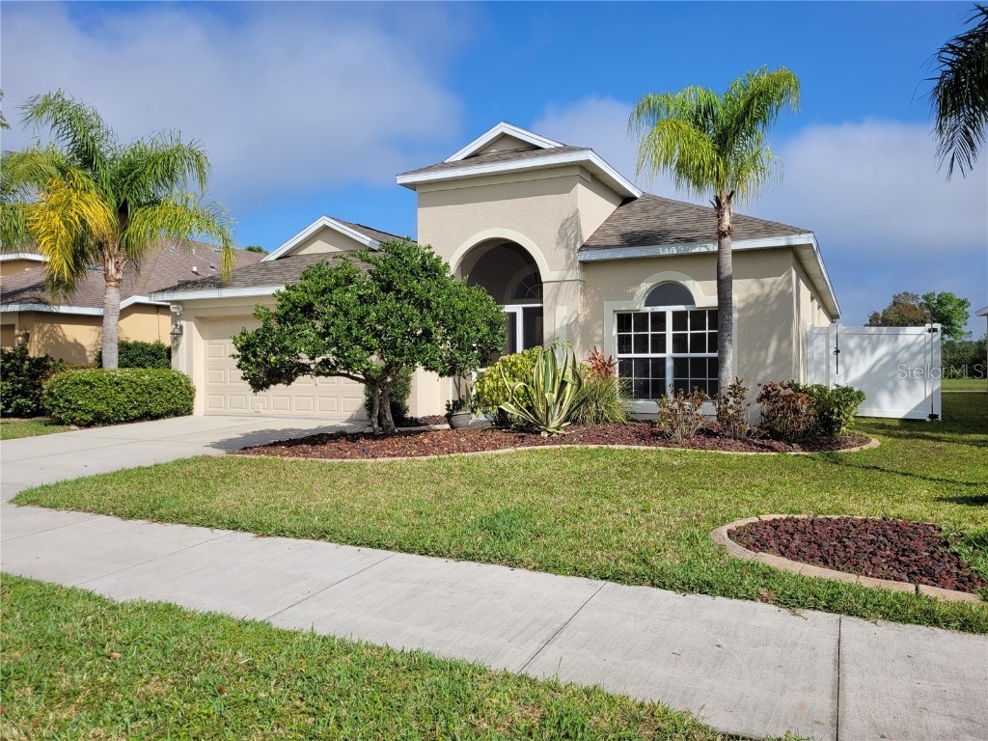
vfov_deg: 53.1
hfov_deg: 67.3
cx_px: 494
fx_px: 742
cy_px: 370
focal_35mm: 26
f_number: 1.8
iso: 40
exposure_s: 1/3363
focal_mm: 5.4
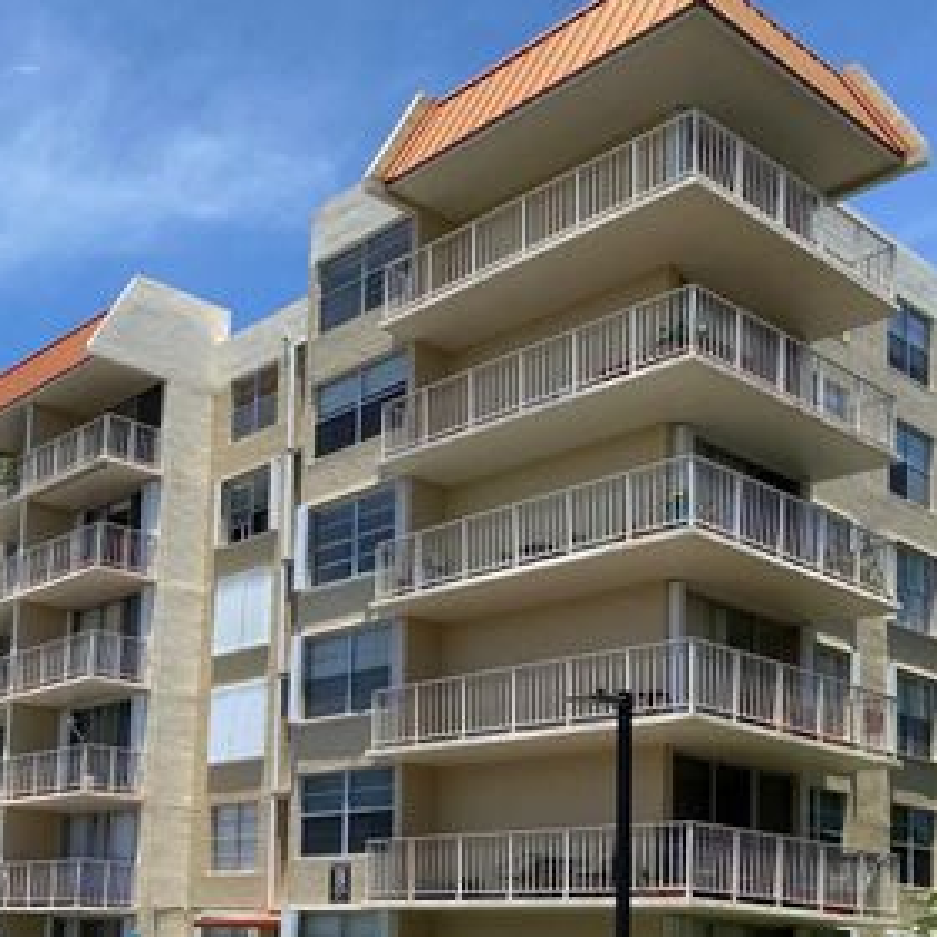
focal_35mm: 41
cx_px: 288
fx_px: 1256
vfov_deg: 40.8
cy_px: 378
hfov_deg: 40.3
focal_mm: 4.25
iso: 32
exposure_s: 1/2817
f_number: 1.8
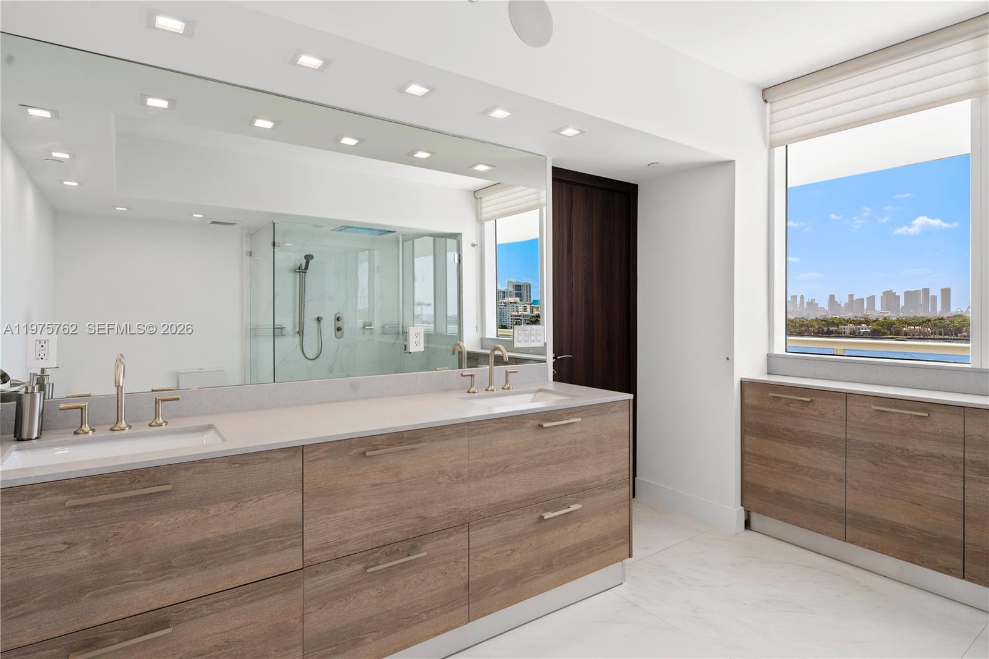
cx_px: 494
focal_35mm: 19
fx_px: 522
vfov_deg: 64.5
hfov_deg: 86.9
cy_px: 330
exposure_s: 1/80
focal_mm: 19
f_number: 8
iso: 320
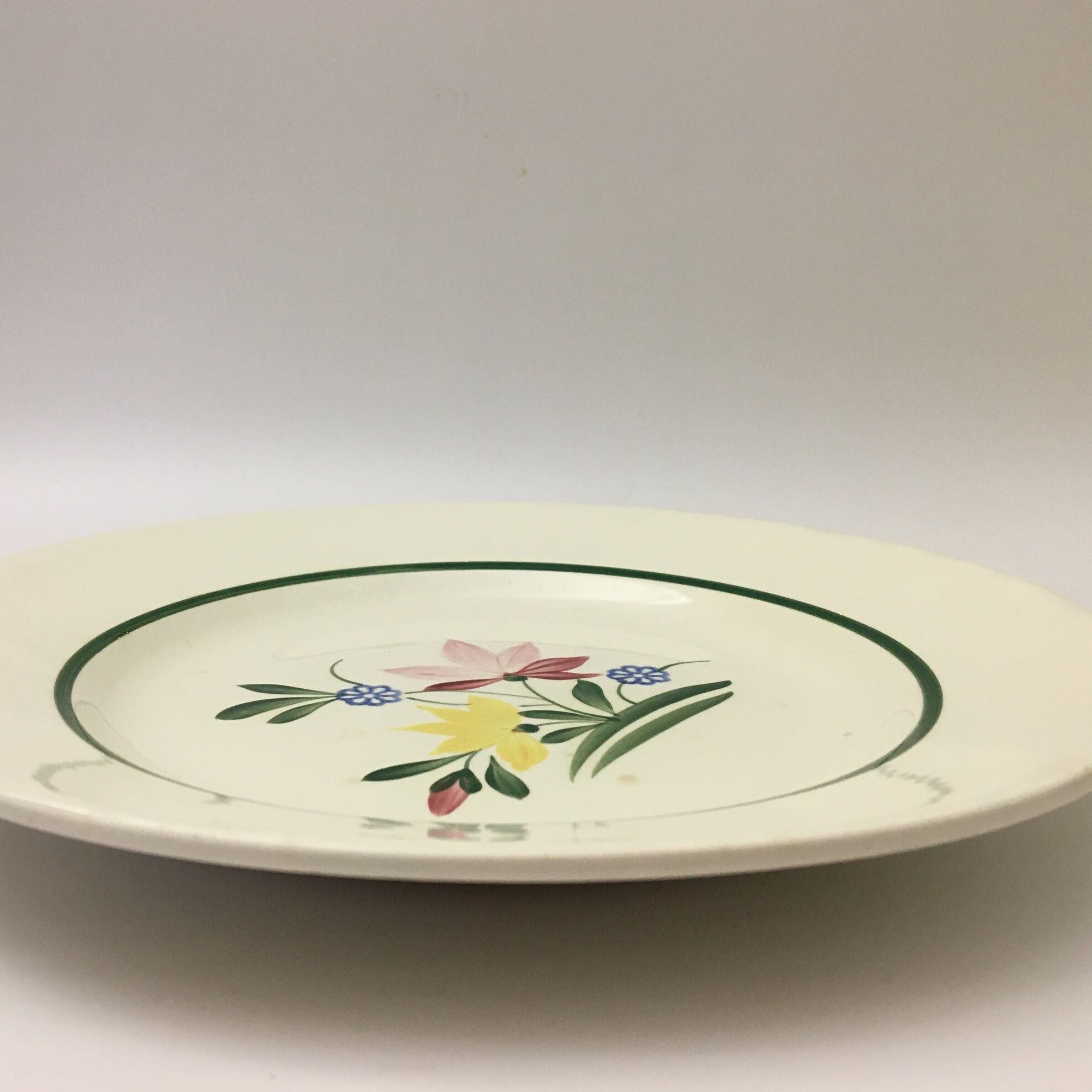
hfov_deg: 47.1
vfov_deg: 47.2
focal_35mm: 35
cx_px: 490
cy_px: 540
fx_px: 1249
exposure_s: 1/33
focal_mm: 4.15
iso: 125
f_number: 2.2
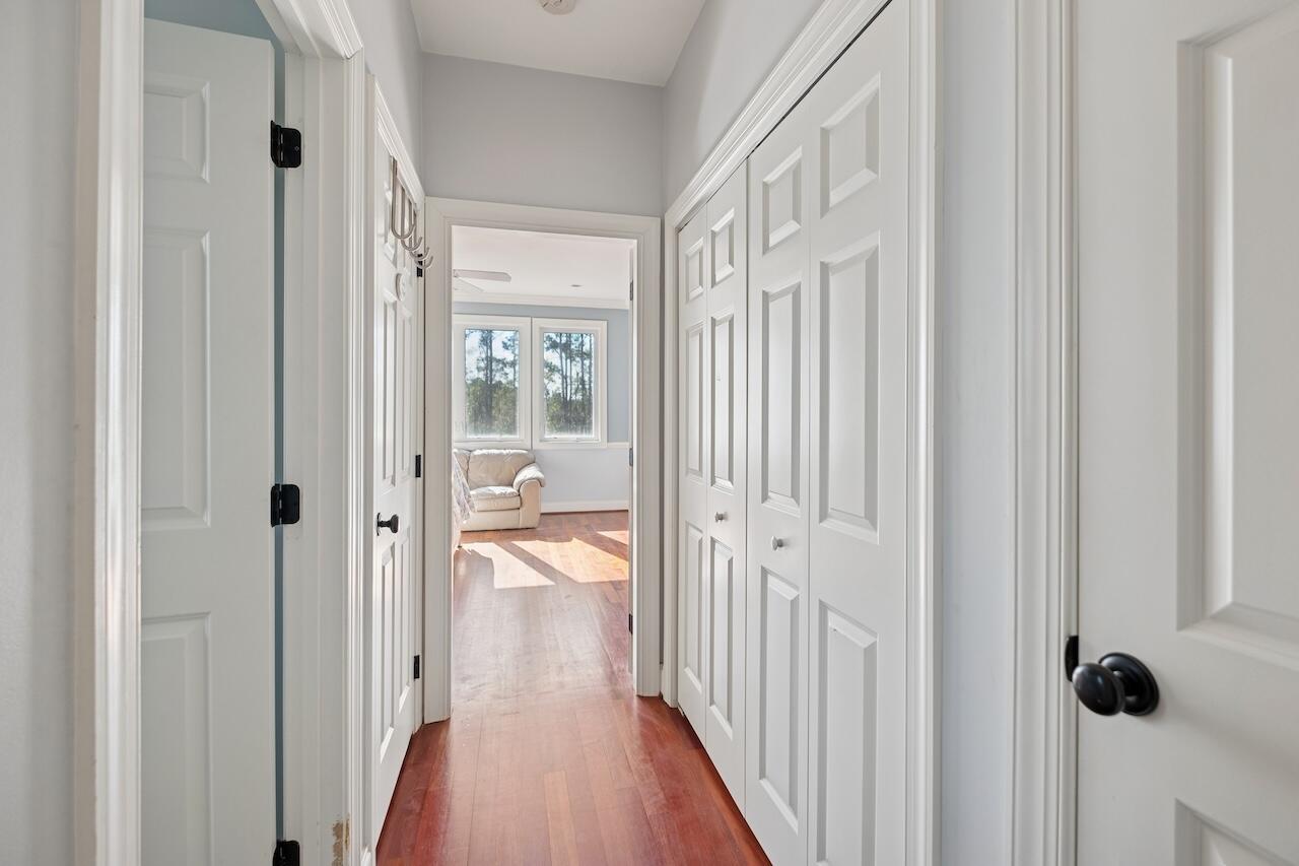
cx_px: 650
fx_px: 541
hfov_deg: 100.4
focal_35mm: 15
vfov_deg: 77.3
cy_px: 433
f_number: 4
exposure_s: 1/15
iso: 125
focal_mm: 10
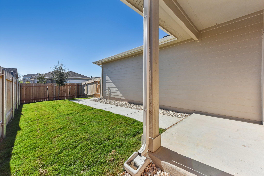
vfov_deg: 81.2
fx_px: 103
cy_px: 88
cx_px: 132
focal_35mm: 14
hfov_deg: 104.2
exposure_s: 1/2500
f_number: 8
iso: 400
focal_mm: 14
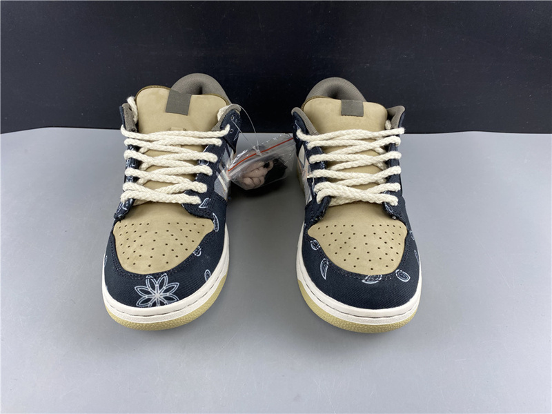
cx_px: 276
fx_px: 415
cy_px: 207
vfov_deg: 53.1
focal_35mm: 26
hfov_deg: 67.3
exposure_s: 1/100
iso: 50
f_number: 1.8
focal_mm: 4.25
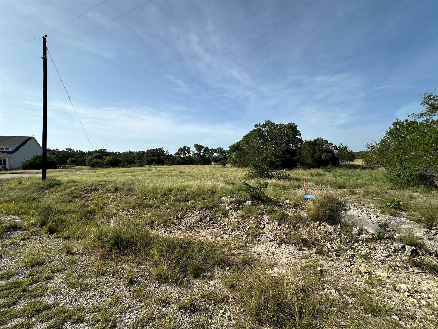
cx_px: 219
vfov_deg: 85.7
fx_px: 177
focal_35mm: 14
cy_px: 164
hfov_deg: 102.1
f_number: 2.2
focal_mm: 2.22
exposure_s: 1/2174
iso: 50
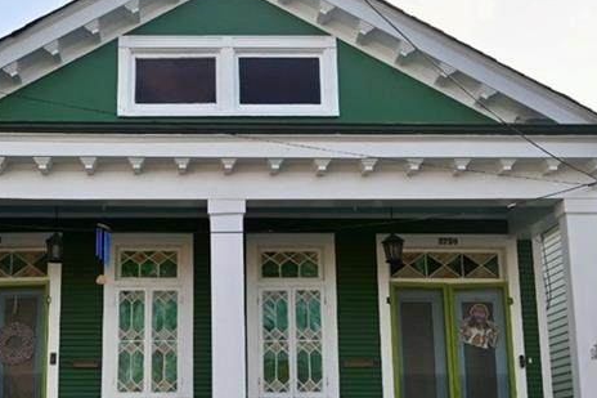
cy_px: 281
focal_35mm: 53
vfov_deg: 25.3
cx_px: 197
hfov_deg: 37.1
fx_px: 879
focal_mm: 16
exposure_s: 1/250
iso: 100
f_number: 5.6
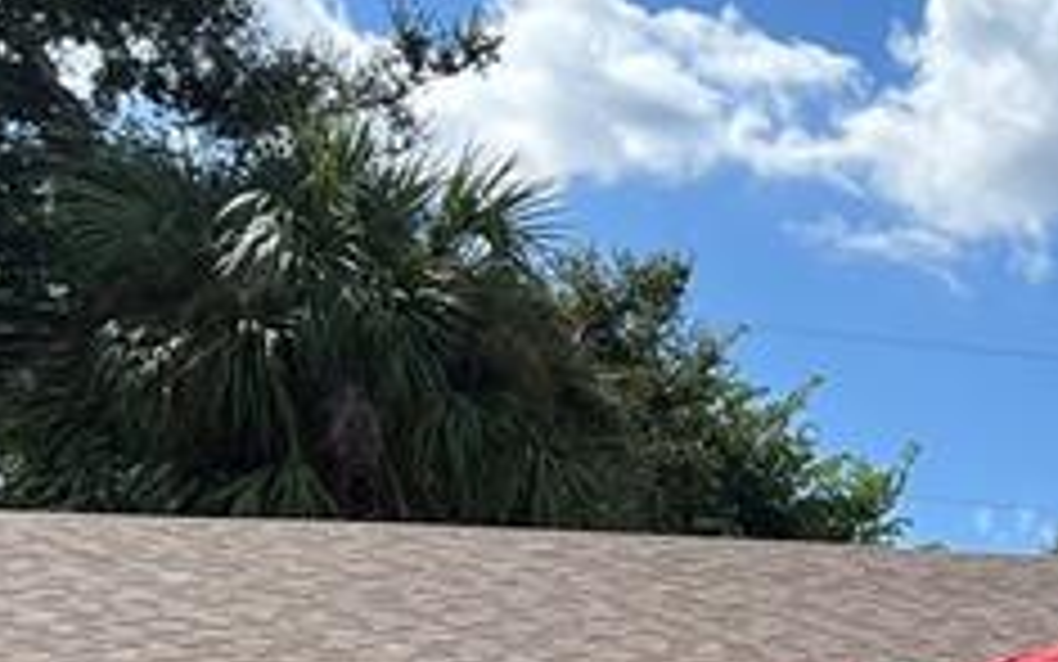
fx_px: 3461
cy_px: 860
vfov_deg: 10.7
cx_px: 1418
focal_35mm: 120
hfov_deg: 16.3
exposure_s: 1/3704
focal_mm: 5.7
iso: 50
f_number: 1.5
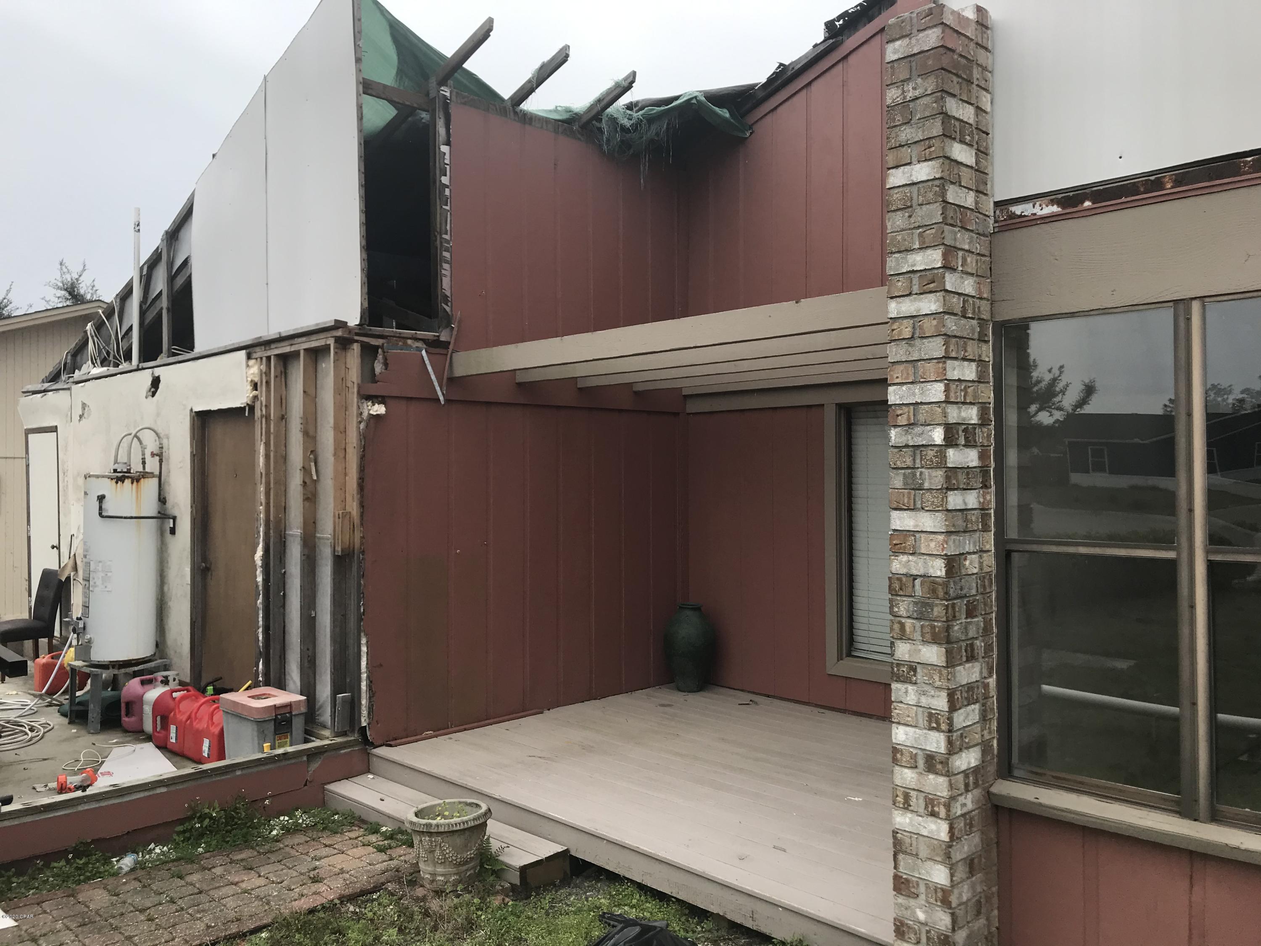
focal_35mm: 28
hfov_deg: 63.4
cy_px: 473
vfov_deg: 49.7
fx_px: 1020
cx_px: 630
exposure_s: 1/1100
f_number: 1.8
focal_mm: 3.99
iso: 20
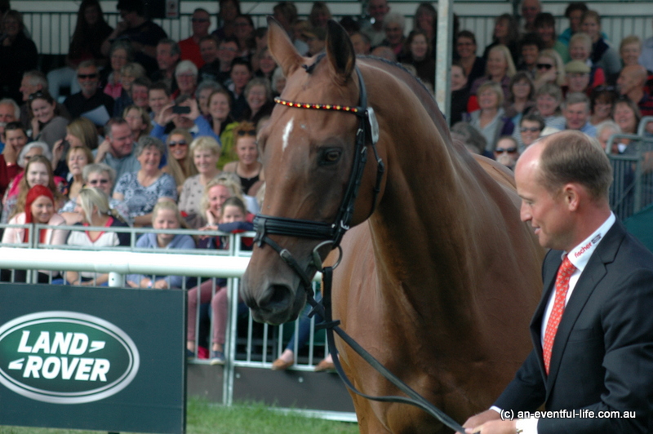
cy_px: 217
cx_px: 326
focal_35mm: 168
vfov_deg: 8.2
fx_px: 3045
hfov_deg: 12.2
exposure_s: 1/640
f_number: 6.3
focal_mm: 112
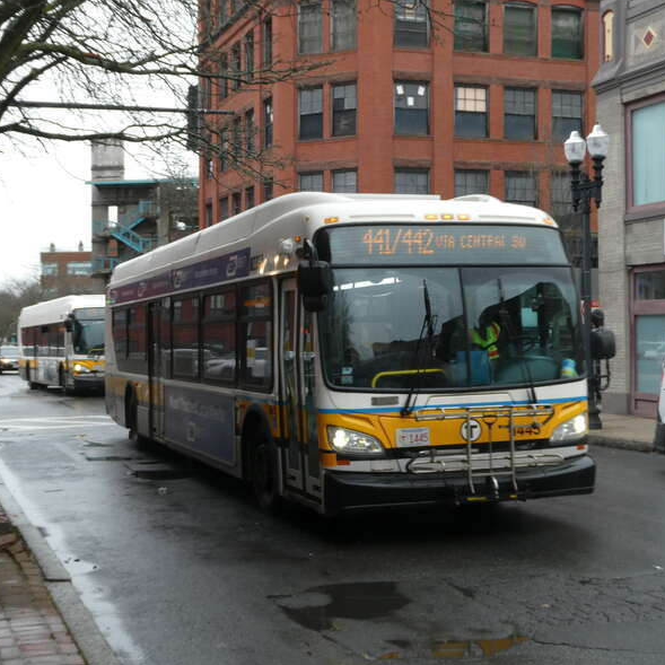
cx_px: 282
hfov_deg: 35.3
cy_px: 338
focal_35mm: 48
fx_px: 1043
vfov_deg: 35.4
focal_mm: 7.2
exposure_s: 1/125
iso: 200
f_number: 3.8
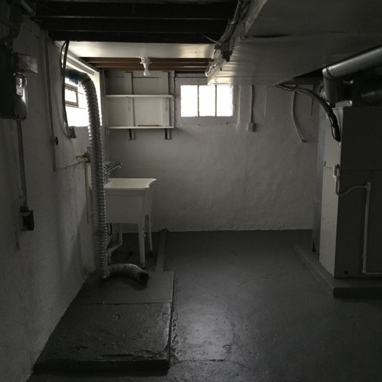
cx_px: 190
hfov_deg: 47.2
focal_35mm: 35
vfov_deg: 47.1
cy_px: 218
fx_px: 437
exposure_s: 1/4
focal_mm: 4.15
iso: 100
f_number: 2.2
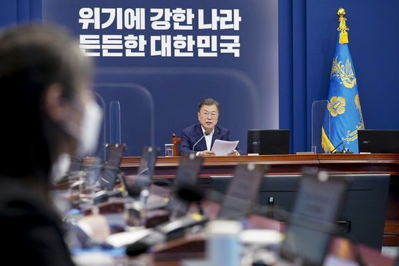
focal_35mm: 105
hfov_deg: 19.5
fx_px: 1164
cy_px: 133
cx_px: 200
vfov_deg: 13.0
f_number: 3.5
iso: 1250
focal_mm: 105
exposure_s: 1/160
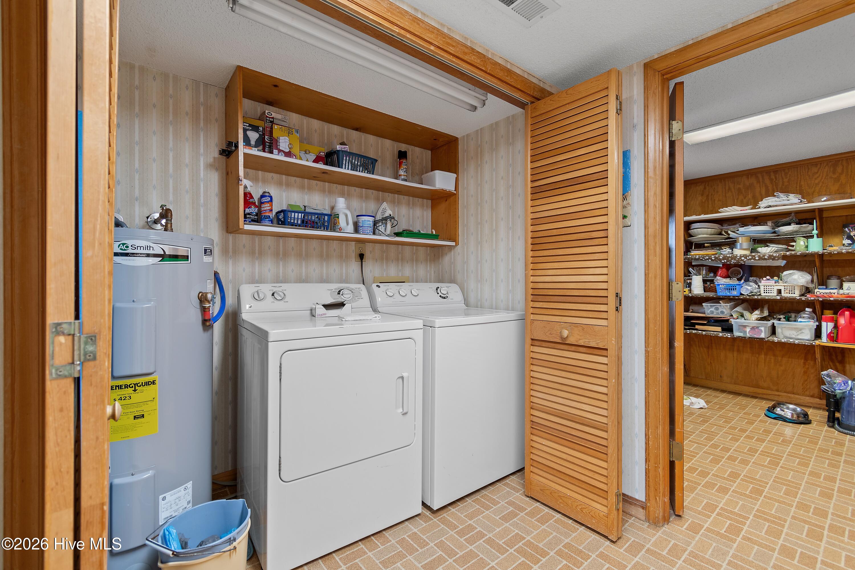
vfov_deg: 77.3
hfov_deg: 100.4
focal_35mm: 15
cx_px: 428
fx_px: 356
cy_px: 285
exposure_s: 1/2
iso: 100
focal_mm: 10
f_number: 4.5
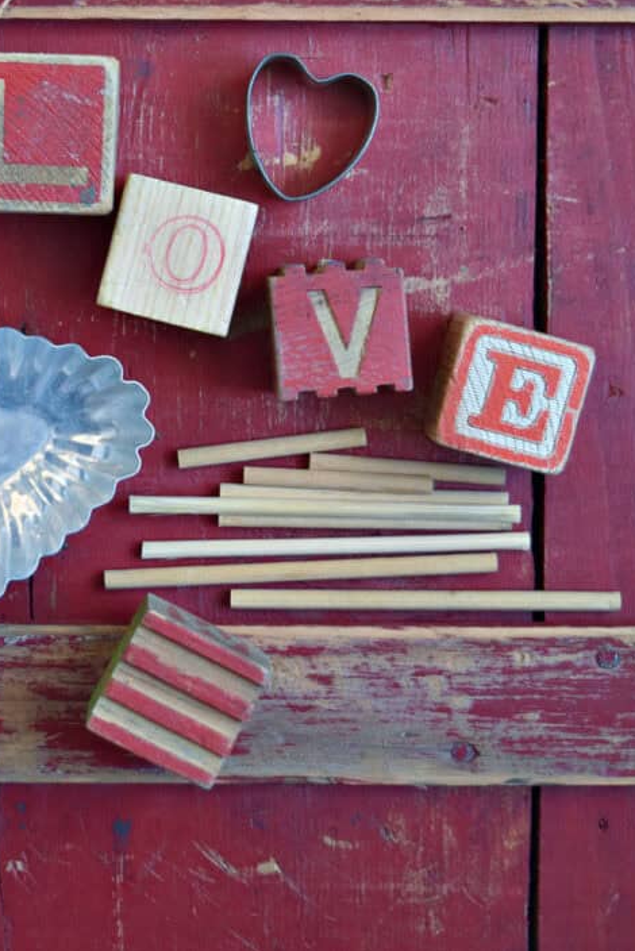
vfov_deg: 23.5
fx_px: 2268
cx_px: 155
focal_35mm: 86
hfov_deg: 15.9
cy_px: 267
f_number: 4.5
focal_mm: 35
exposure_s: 1/80
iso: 400
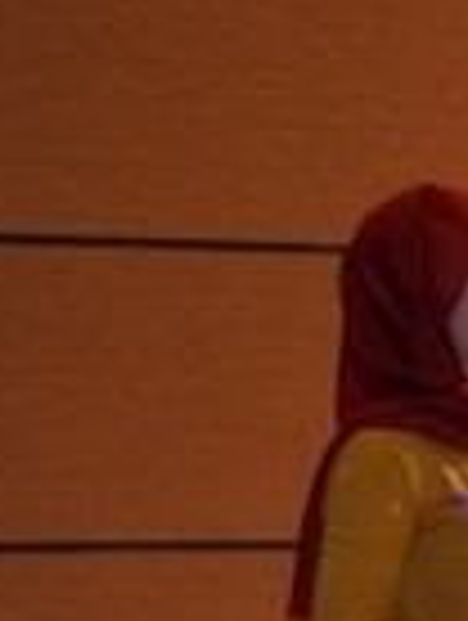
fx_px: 3888
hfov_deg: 6.3
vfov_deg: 9.0
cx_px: 1404
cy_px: 698
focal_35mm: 216
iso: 720
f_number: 4.2
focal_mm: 31
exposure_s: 1/60
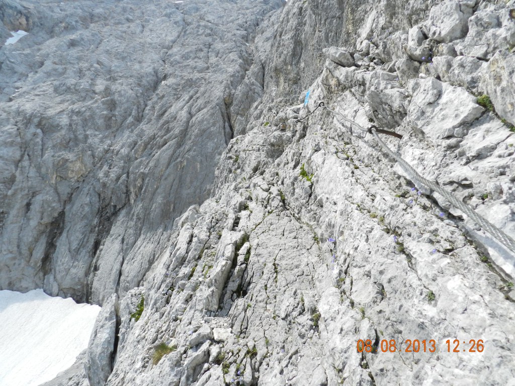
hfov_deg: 73.9
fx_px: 342
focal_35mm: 23
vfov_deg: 58.9
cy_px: 193
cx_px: 258
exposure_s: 1/640
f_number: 4
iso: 160
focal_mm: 4
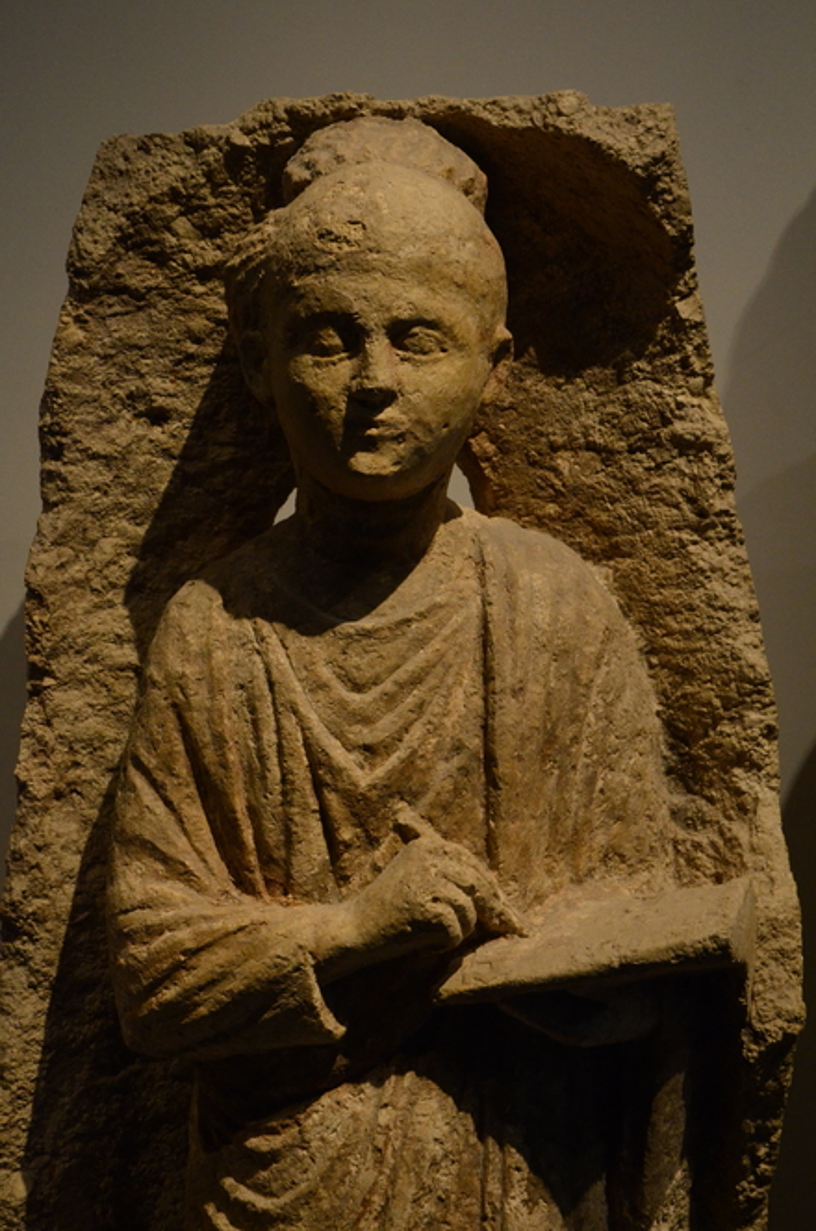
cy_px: 616
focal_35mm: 52
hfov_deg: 25.6
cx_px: 408
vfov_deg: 37.9
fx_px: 1792
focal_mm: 35
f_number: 5.6
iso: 2500
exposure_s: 1/125
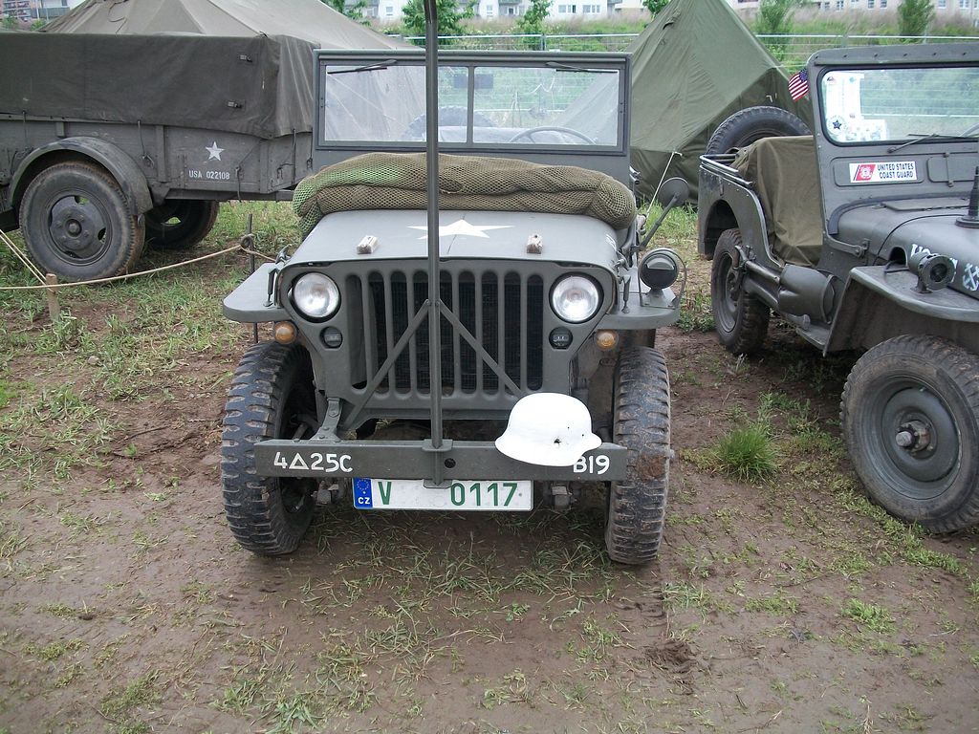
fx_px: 905
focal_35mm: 32
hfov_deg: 56.8
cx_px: 490
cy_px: 367
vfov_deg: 44.2
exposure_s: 1/200
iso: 80
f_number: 2.9
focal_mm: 5.7
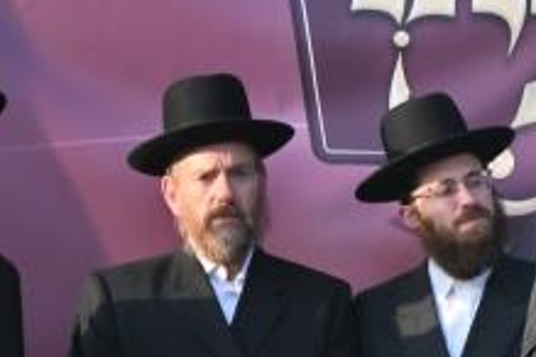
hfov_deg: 4.7
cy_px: 75
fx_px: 6402
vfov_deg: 3.2
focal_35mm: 430
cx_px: 898
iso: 125
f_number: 4
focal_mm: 92
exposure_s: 1/640
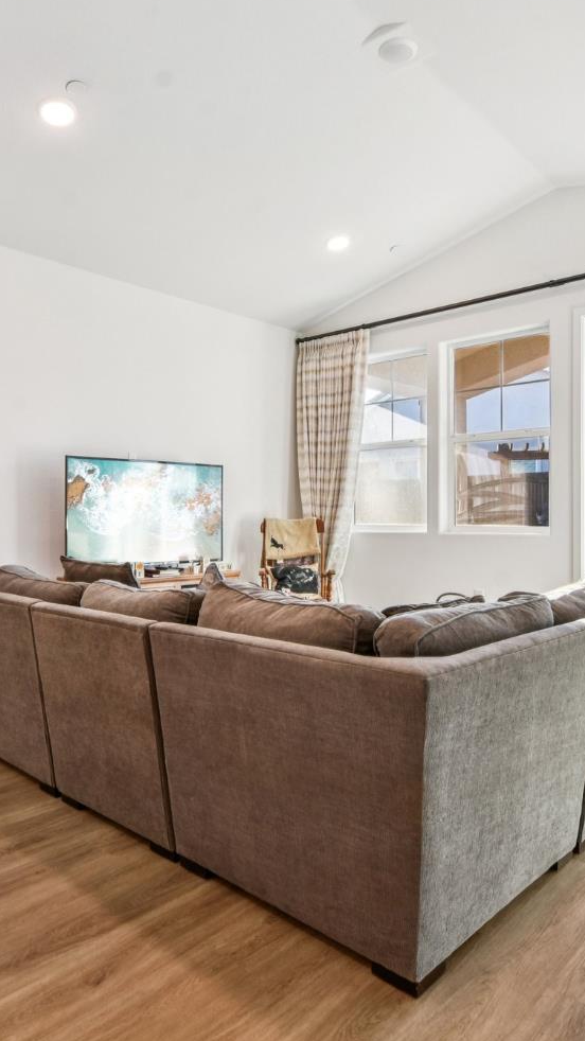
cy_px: 514
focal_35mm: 24
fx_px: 662
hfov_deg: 47.6
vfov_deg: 76.3
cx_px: 319
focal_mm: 10
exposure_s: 1/25
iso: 100
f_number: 8
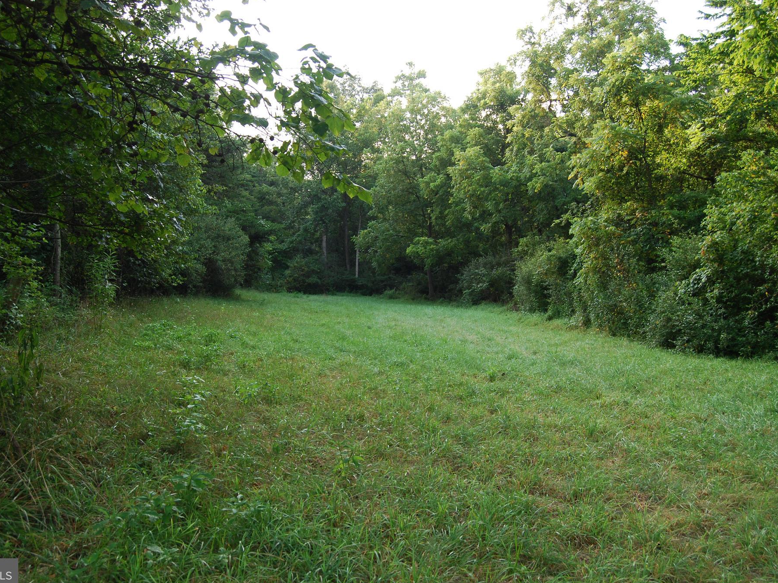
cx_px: 366
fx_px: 742
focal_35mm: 33
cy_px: 293
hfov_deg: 55.3
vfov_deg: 42.9
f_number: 5.6
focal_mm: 20
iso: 200
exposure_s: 1/60
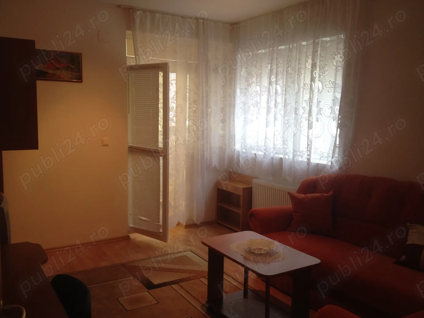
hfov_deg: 52.6
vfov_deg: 40.7
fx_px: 429
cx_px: 212
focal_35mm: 35
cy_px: 159
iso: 50
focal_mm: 4.28
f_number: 2.4
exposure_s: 1/30
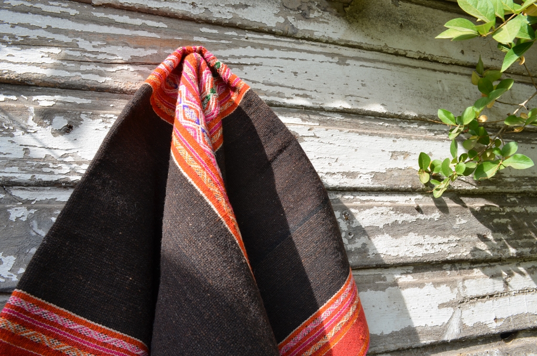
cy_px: 178
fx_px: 402
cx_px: 268
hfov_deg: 67.5
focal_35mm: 27
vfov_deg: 47.7
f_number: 11
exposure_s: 1/30
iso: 100
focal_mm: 18
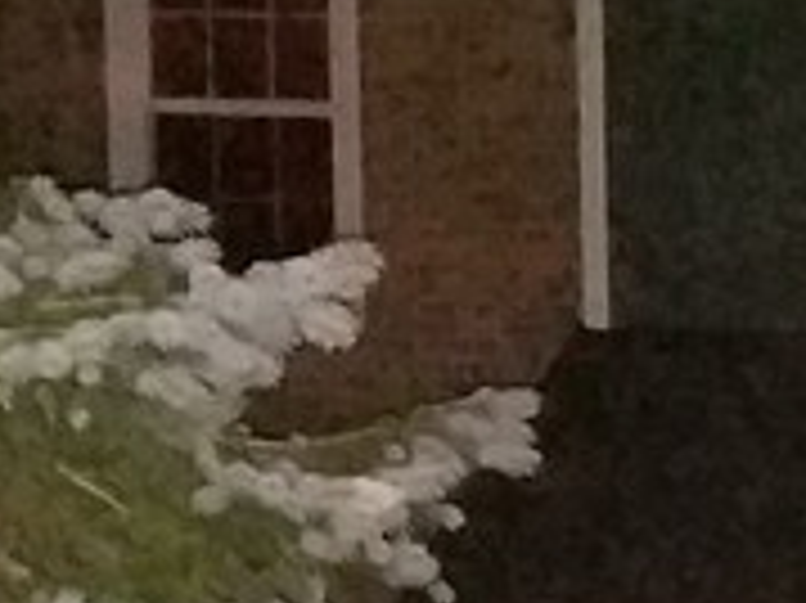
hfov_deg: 10.8
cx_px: 1319
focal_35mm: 174
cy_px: 1215
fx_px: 4049
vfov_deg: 8.1
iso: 1250
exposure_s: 1/9
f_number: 1.7
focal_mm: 4.2
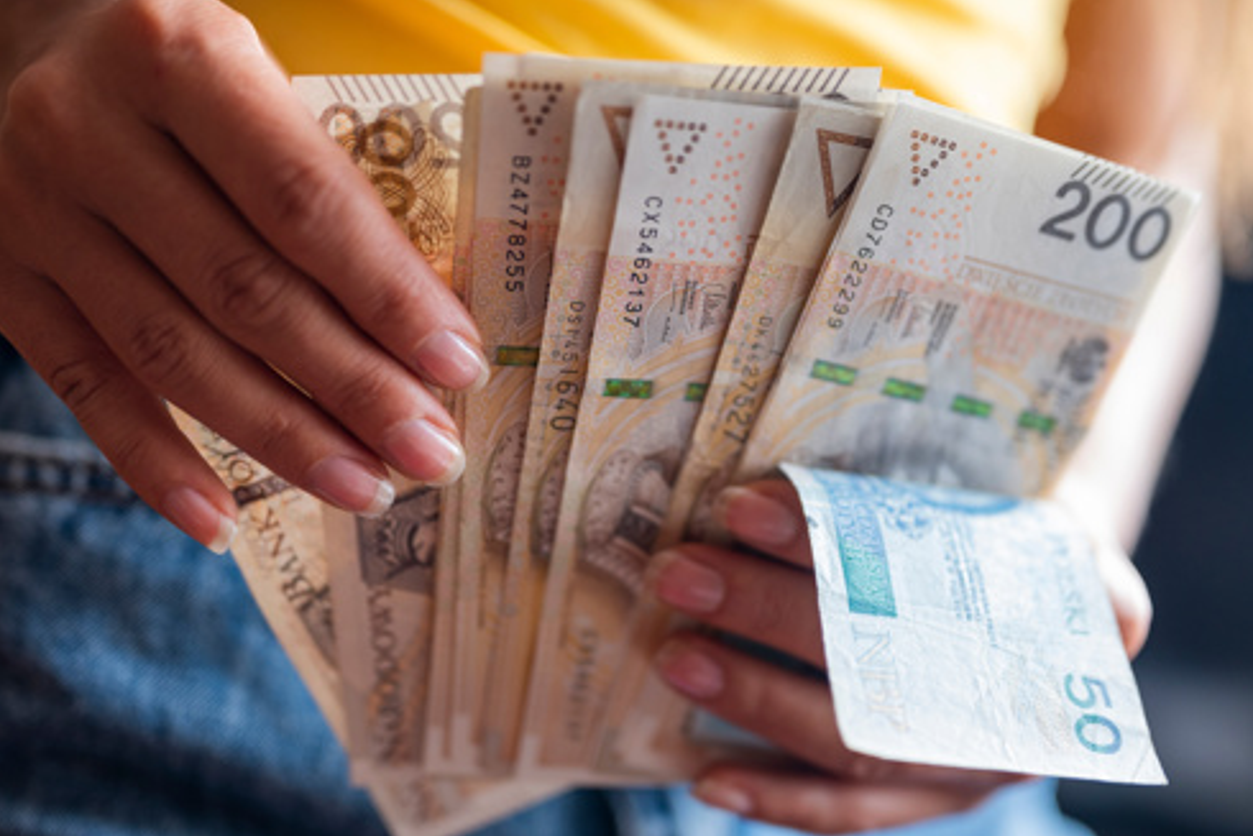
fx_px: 1776
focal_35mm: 51
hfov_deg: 38.9
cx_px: 634
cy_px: 417
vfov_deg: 26.5
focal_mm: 50
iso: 400
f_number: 1.8
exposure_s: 1/125
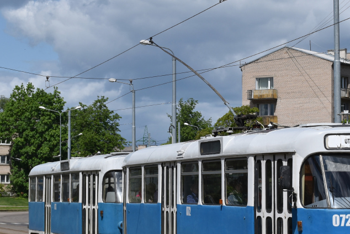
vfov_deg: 11.1
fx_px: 1196
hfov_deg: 16.6
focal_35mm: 123
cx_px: 258
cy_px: 142
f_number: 8
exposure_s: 1/800
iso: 100
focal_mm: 40
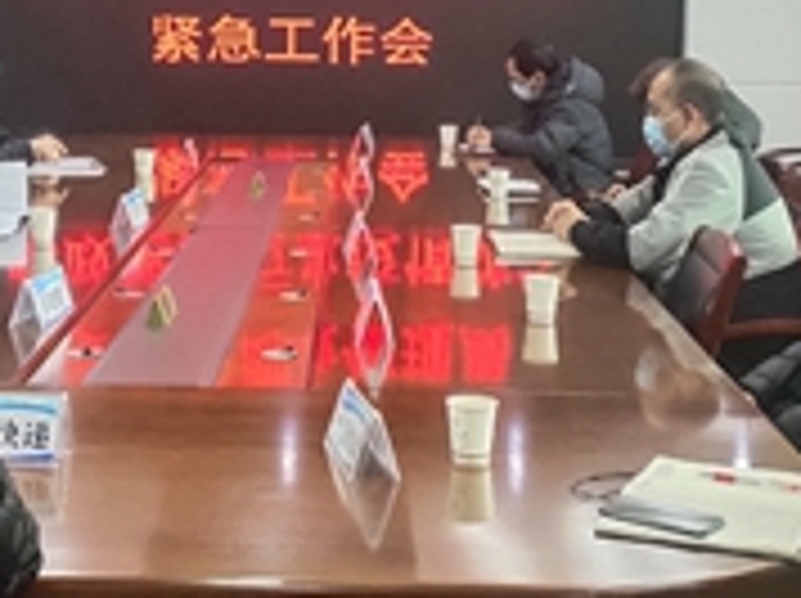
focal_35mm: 71
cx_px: 328
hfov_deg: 27.4
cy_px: 108
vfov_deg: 20.4
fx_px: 1641
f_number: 1.79
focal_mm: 4.76
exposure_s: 1/166
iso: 56
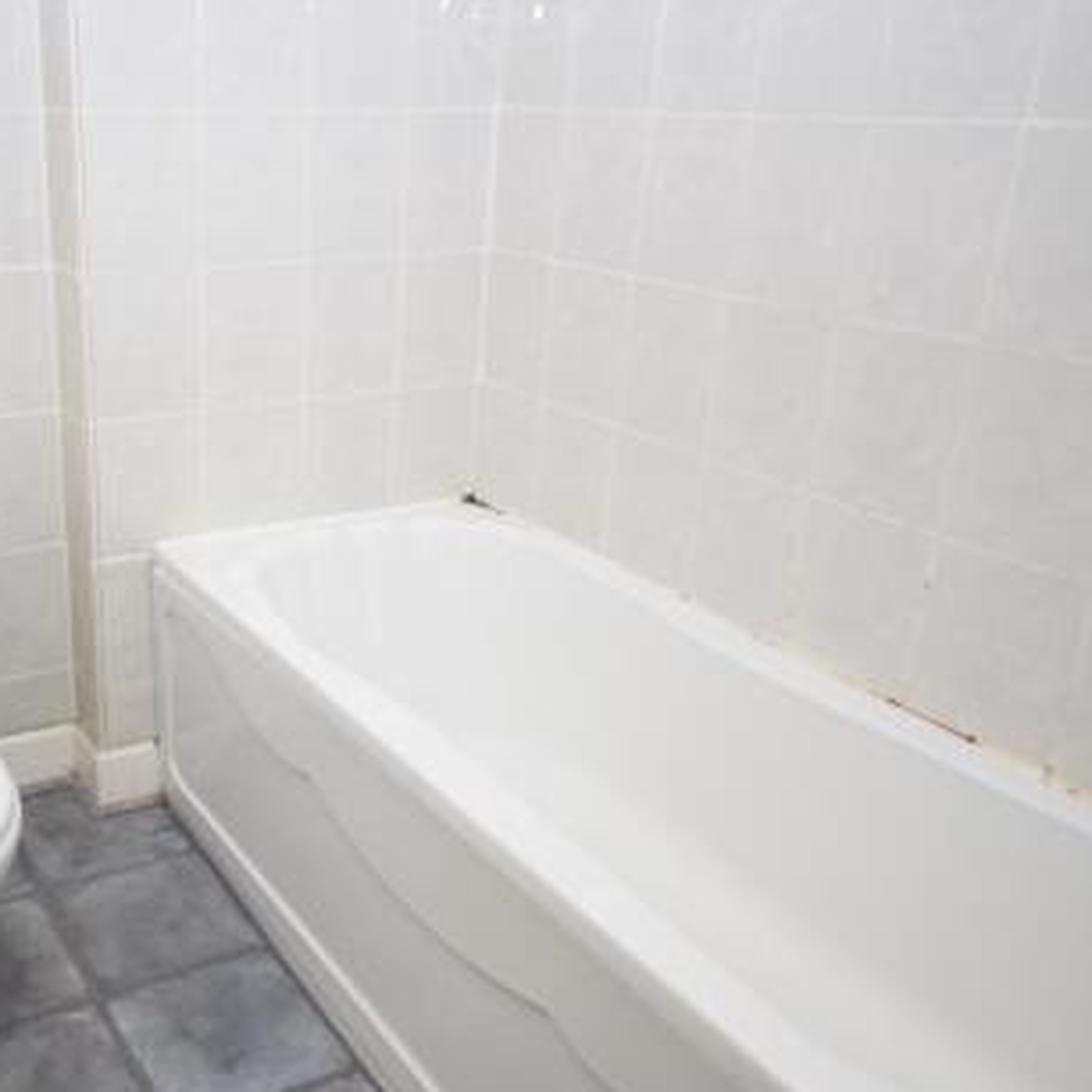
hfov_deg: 46.9
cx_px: 261
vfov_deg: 48.9
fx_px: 1201
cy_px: 555
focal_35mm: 34
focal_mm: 17
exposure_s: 1/60
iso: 1800
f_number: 3.5
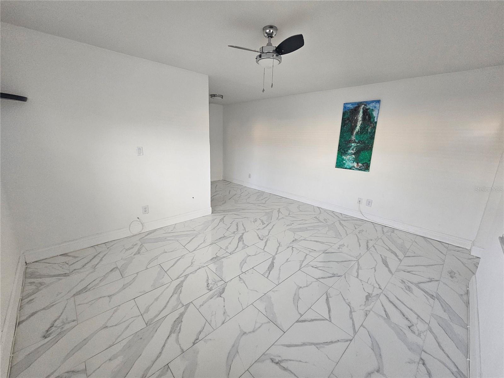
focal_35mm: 13
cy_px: 189
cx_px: 252
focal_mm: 2.2
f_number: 2.2
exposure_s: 1/60
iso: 320
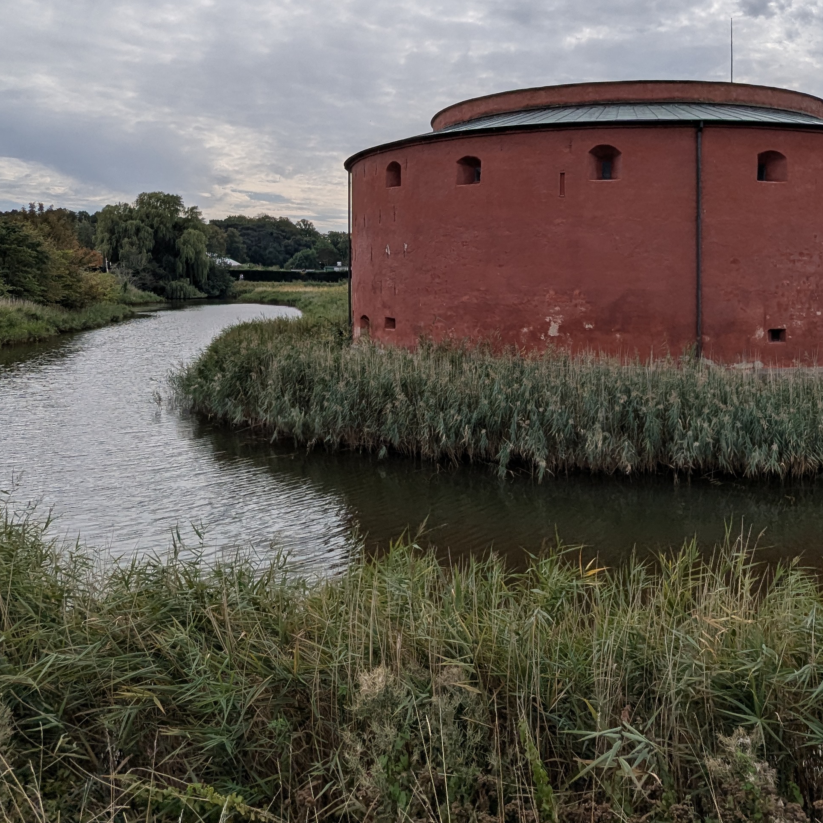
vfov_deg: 52.9
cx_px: 501
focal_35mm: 30
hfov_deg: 53.6
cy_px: 267
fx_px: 807
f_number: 2.2
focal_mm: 2.35
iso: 41
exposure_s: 1/2381
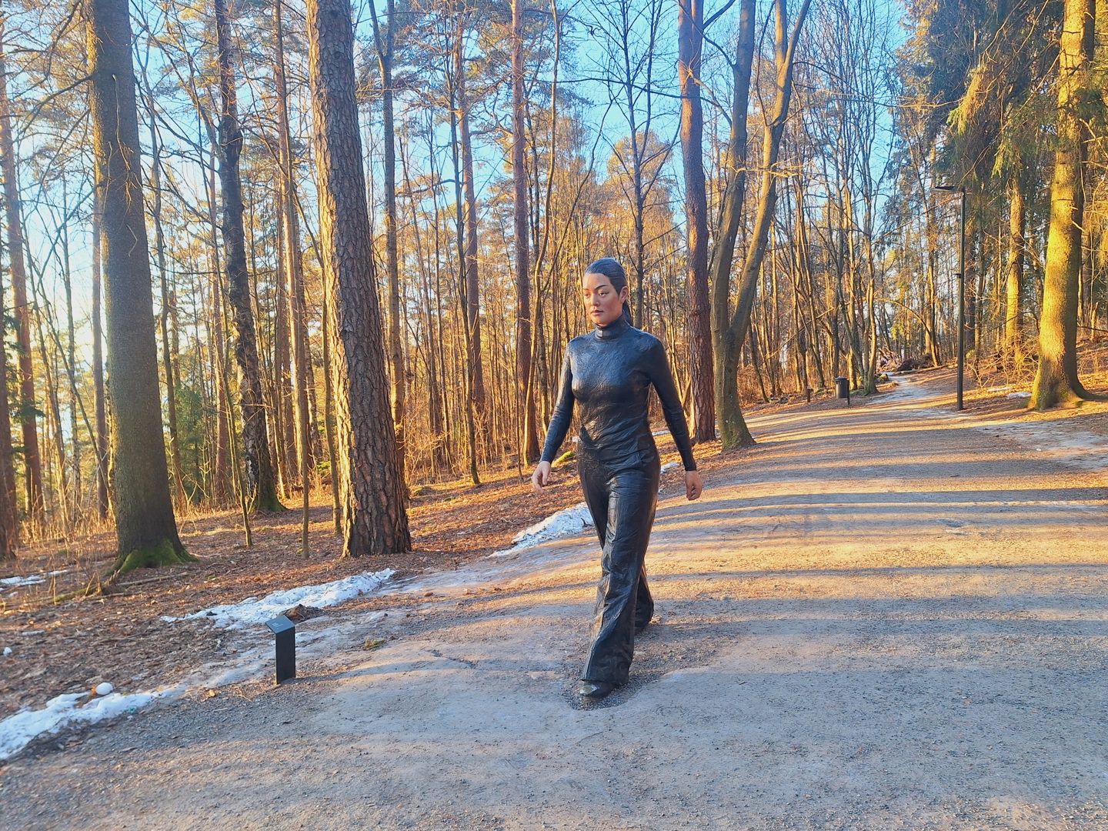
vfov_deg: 58.9
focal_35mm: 23
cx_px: 554
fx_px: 736
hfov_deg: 73.9
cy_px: 416
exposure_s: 1/100
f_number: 1.8
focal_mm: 5.54
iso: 50
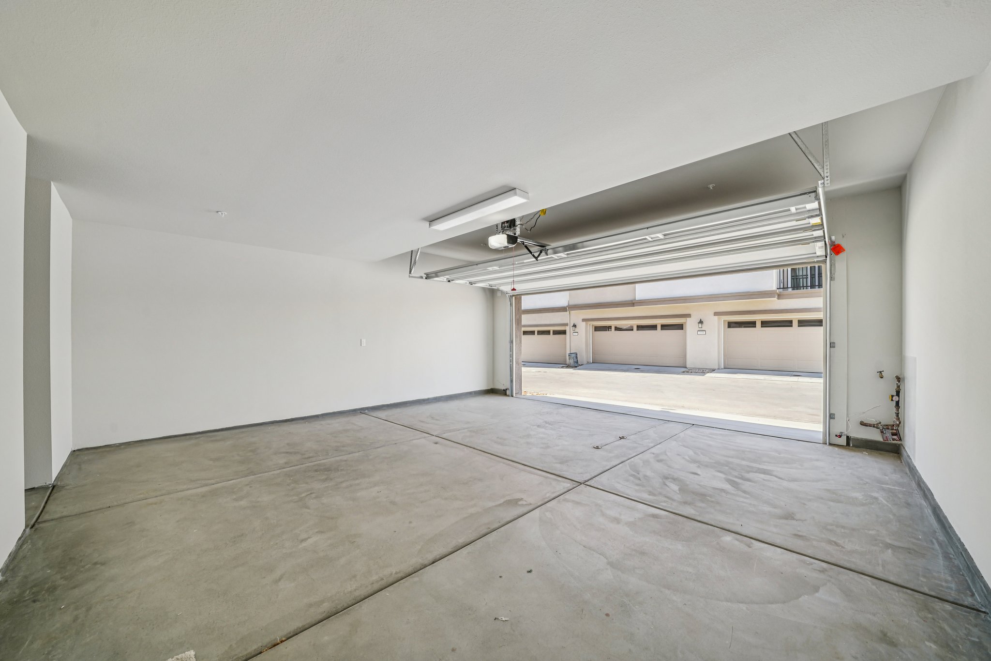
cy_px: 330
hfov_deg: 112.6
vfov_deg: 90.0
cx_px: 496
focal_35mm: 12
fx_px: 330
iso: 100
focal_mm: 12
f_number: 8
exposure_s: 1/50
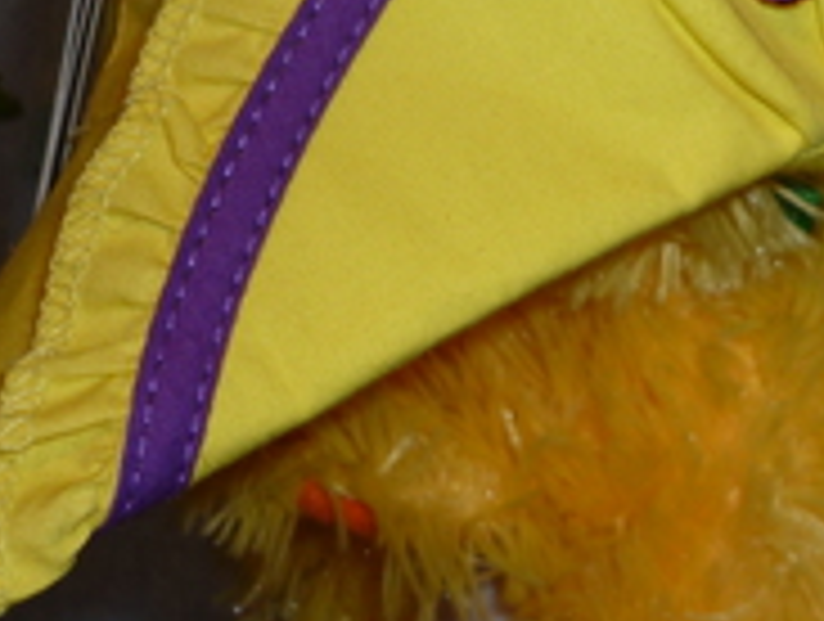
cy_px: 90
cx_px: 734
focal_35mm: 81
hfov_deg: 23.5
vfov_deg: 18.0
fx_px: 1932
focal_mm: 5.5
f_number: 2.8
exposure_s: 1/60
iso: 100
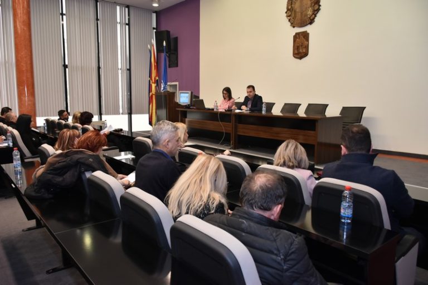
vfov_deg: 47.9
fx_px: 321
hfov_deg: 67.4
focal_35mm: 27
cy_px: 142
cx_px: 214
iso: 800
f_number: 4.5
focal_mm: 18
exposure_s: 1/80
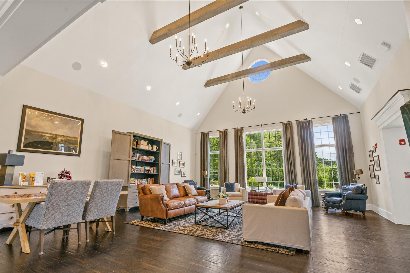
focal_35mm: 17
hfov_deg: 93.2
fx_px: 194
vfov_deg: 70.4
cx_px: 195
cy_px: 145
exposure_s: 1/15
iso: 320
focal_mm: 16
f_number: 8
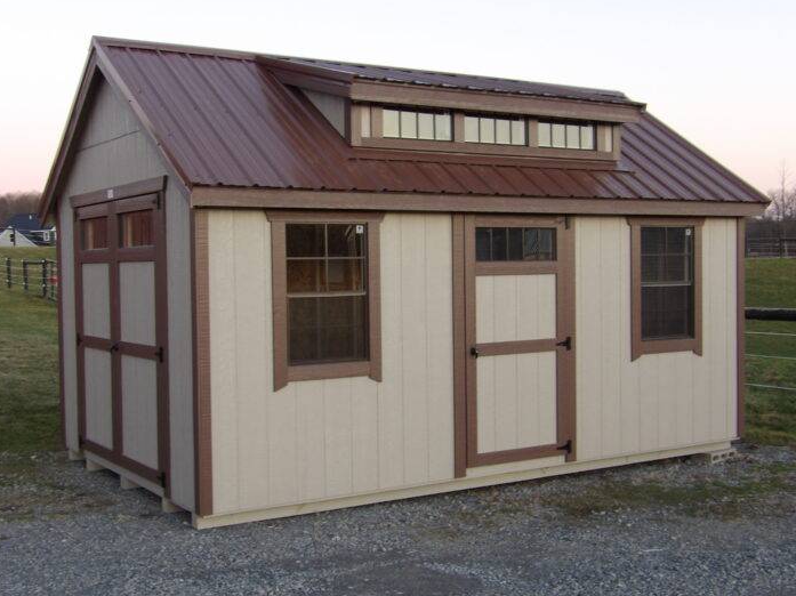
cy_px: 304
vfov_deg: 33.6
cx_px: 376
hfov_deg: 43.9
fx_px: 988
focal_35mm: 43
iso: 200
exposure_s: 1/18
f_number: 3.7
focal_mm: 7
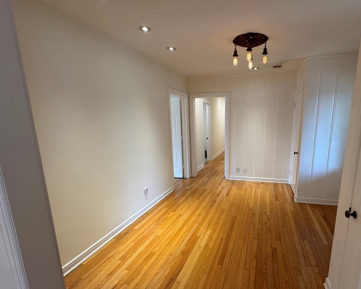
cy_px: 157
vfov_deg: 73.7
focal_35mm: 18
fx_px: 192
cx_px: 218
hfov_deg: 85.2
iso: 200
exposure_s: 1/120
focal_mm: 2.22
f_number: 2.2
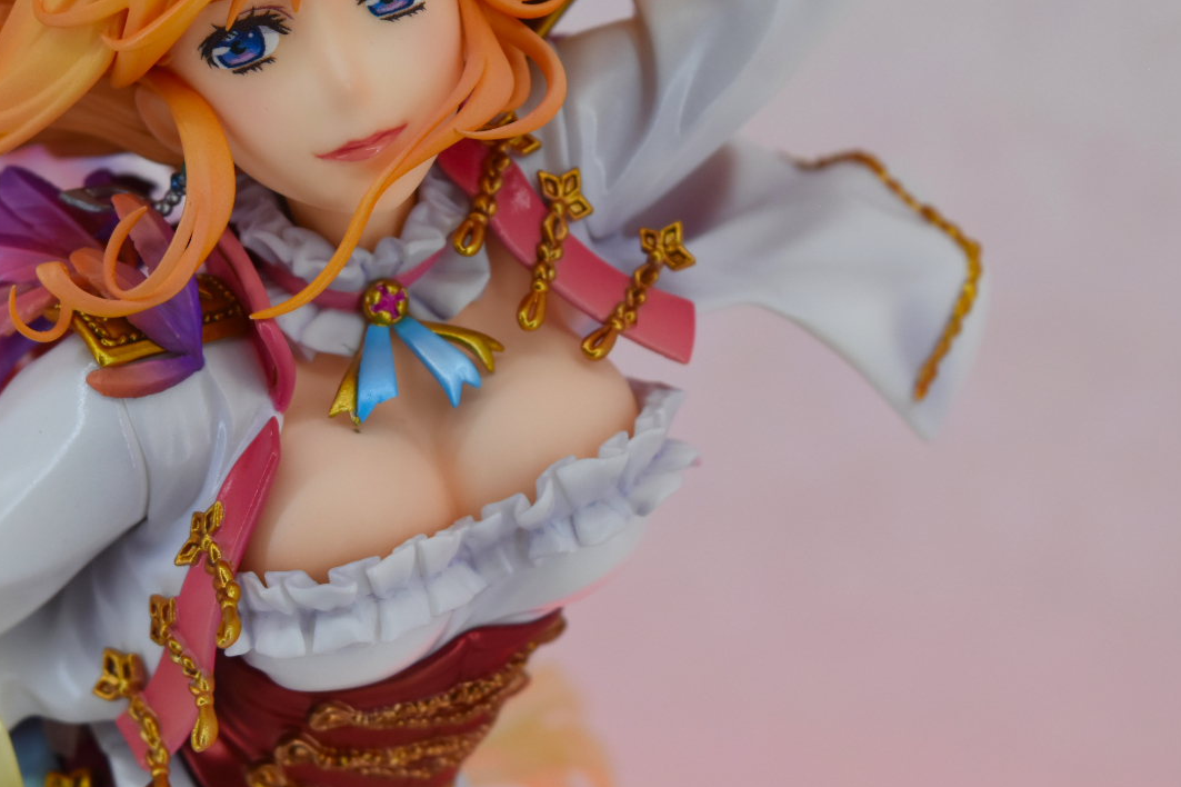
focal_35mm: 126
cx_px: 299
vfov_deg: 10.9
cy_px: 252
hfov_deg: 16.2
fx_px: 4124
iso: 640
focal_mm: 55
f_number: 8
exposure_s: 1/320
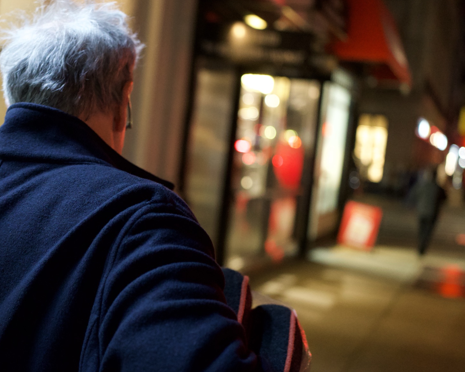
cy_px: 201
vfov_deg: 24.6
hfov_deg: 30.1
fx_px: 853
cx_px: 131
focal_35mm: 62
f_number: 2.5
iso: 5000
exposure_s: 1/160
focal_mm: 40
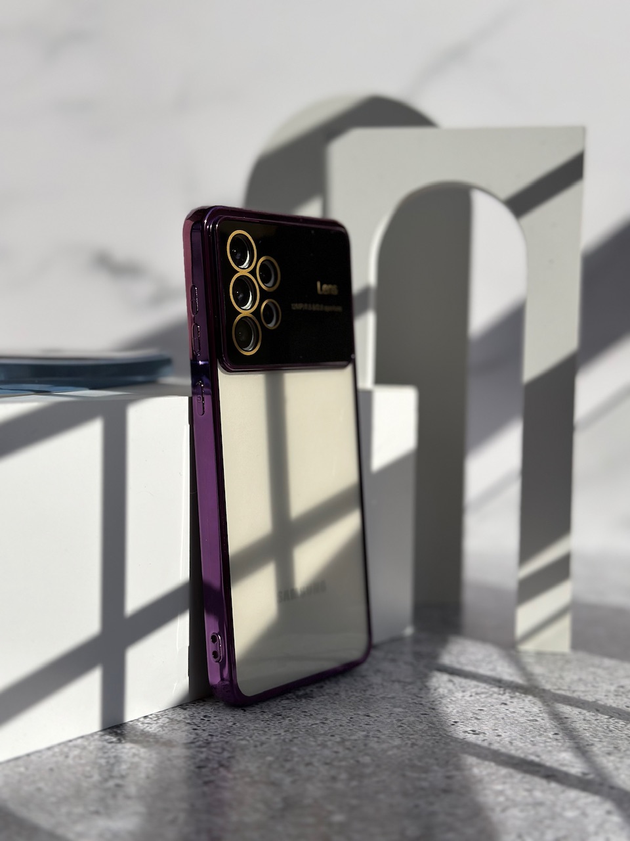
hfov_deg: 30.3
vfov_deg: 39.7
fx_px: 1165
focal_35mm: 48
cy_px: 420
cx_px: 315
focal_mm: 6.86
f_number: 1.78
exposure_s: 1/10870
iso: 80
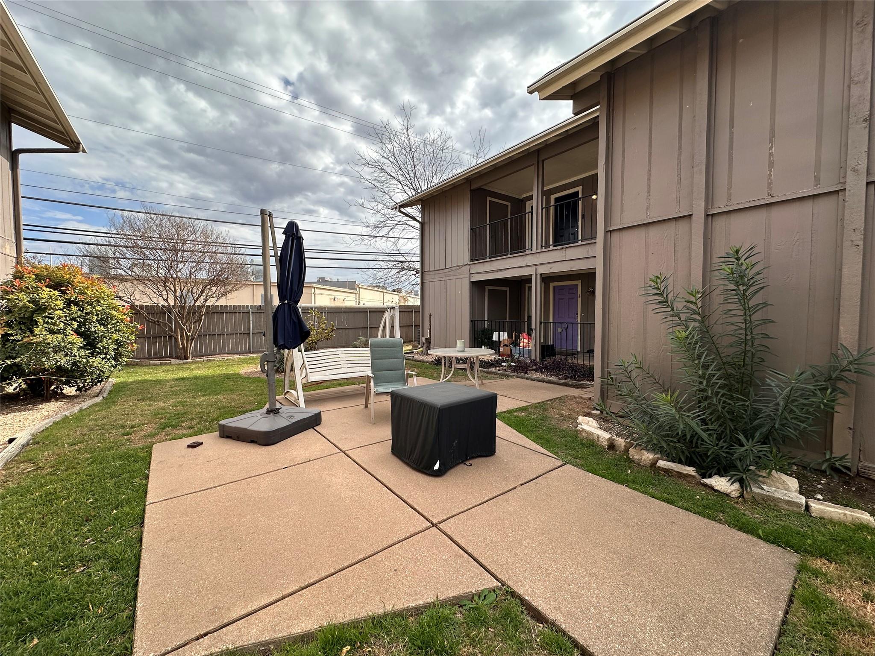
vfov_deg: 85.7
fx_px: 354
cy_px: 328
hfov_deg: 102.1
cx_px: 438
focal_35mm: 14
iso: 40
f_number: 2.2
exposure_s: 1/972
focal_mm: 2.22
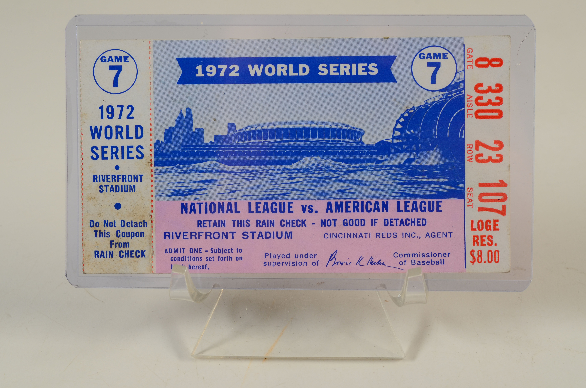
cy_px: 194
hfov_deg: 29.3
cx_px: 293
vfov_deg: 19.6
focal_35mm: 69
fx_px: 1121
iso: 200
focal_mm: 46
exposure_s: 1/160
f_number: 14
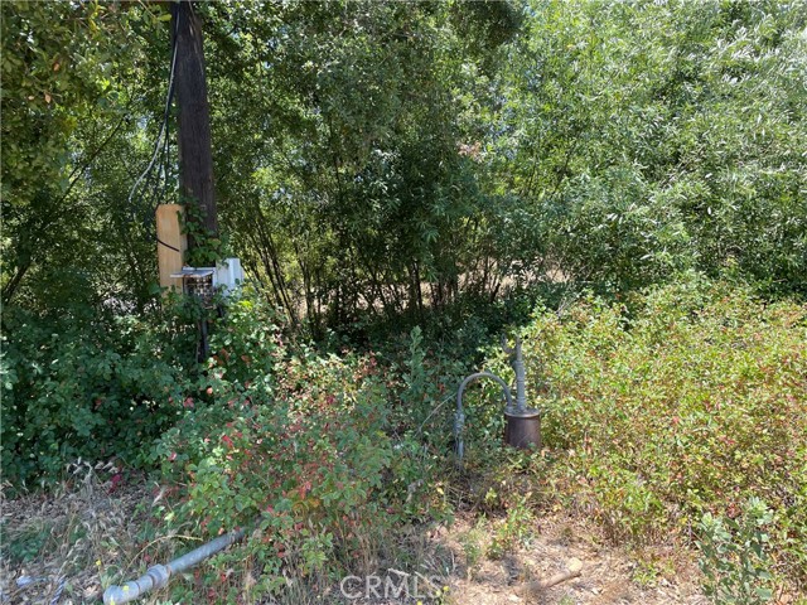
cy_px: 302
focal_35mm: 26
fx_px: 606
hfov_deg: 67.3
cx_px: 404
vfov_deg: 53.1
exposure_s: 1/540
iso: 32
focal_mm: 4.2
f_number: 1.6
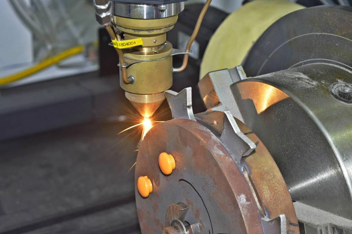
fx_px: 806
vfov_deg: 16.5
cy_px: 117
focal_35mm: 82
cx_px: 176
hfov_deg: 24.6
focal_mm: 55
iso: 800
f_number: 5.6
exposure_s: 1/30
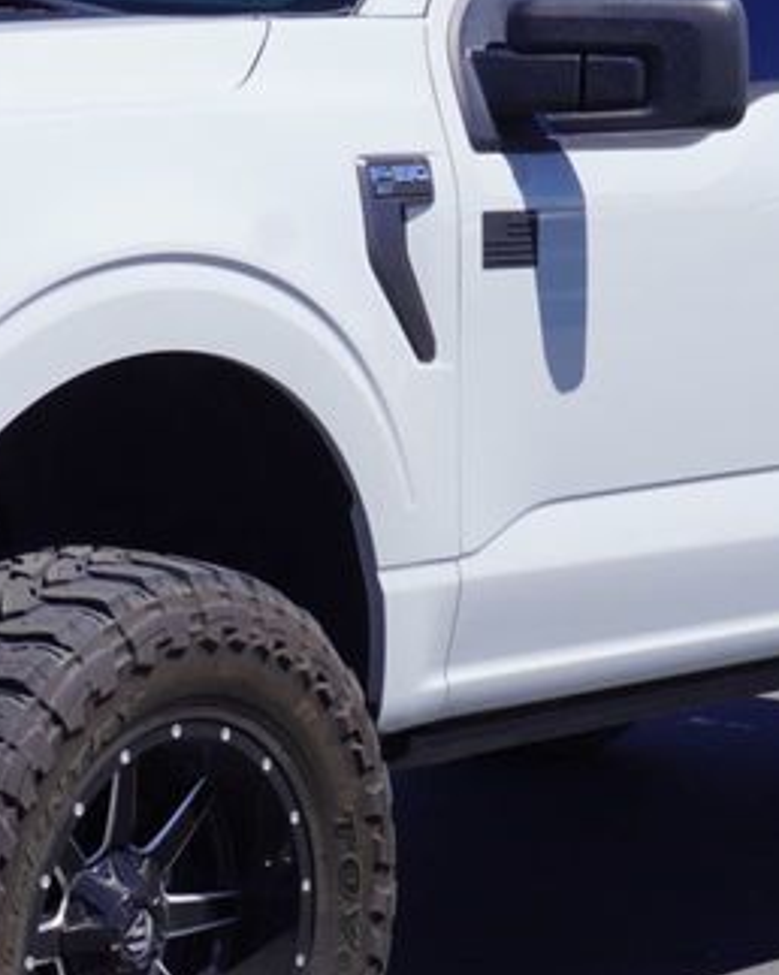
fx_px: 3735
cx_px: 145
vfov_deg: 14.9
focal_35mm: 129
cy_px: 522
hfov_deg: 11.9
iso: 100
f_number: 11
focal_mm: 29
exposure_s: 1/160
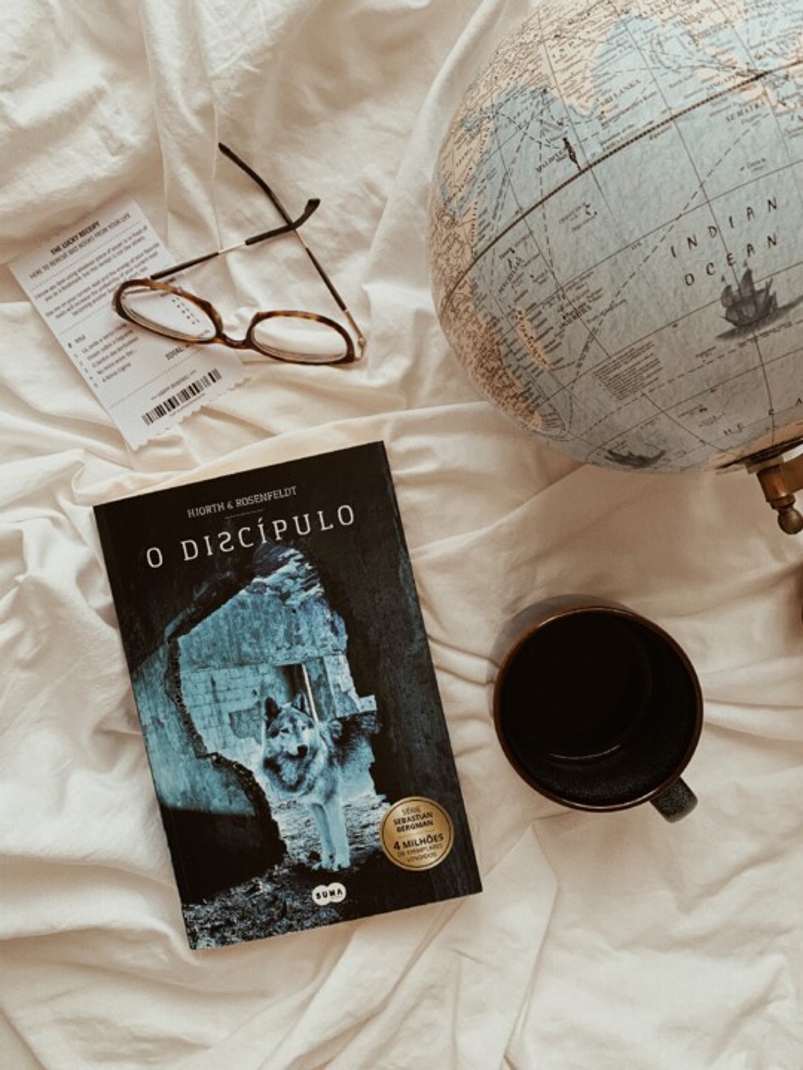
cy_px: 535
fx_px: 804
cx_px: 402
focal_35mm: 26
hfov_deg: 53.1
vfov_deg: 67.3
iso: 100
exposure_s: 1/60
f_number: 1.8
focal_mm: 4.25
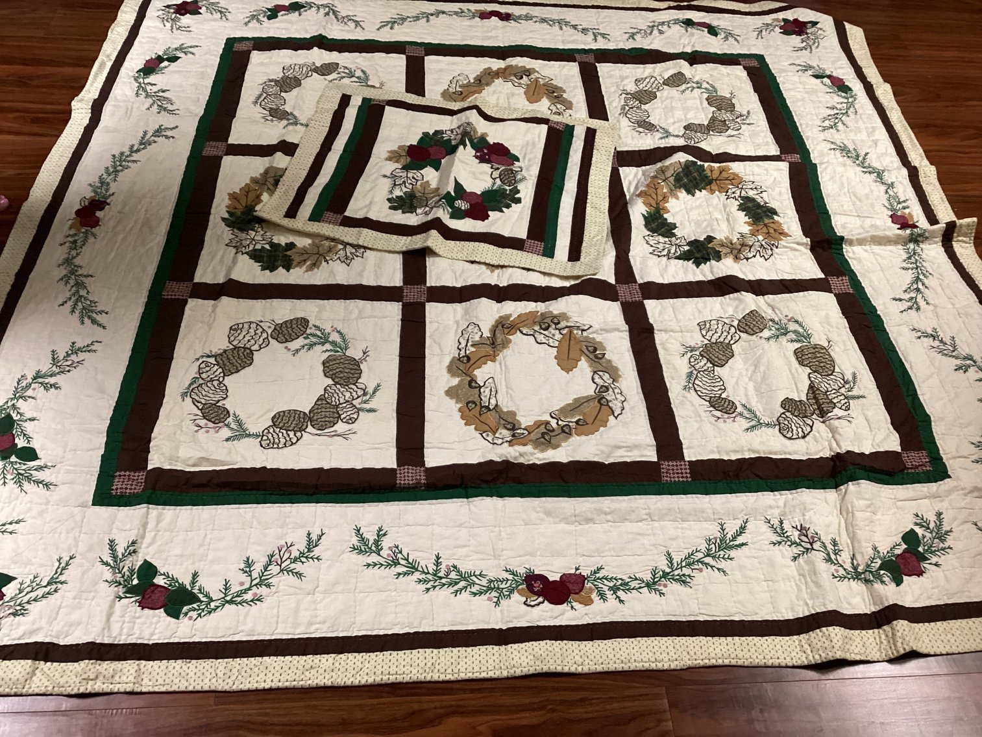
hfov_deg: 58.3
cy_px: 368
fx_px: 879
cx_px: 491
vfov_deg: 45.4
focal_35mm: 31
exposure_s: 1/40
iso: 320
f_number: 2.4
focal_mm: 3.3
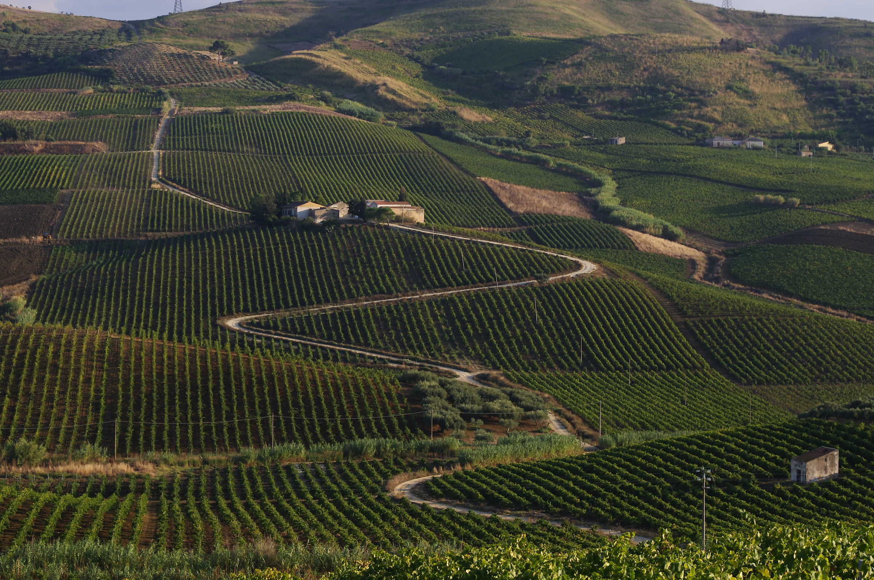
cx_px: 437
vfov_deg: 16.6
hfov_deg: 24.8
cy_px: 290
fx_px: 1988
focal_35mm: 82
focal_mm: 55
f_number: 11
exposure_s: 1/80
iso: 100
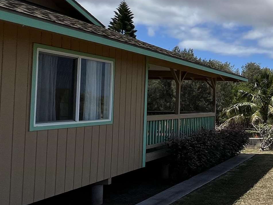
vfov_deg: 34.3
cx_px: 363
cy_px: 98
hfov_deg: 32.4
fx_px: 331
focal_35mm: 42
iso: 32
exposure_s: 1/2370
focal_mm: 1.57
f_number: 1.8
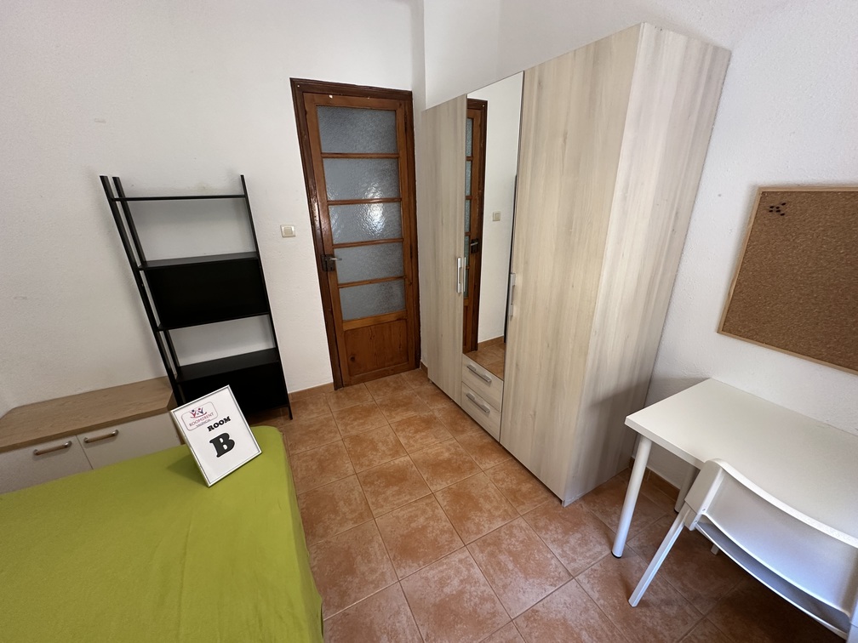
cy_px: 322
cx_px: 429
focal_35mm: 14
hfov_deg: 102.1
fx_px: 347
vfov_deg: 85.7
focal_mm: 2.22
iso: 250
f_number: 2.2
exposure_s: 1/99
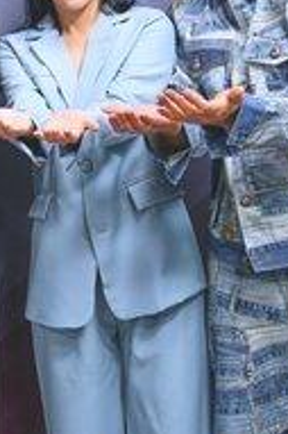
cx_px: -100
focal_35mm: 94
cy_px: 128
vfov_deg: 21.6
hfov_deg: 13.9
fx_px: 1130
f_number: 2.8
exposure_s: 1/125
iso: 320
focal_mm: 32
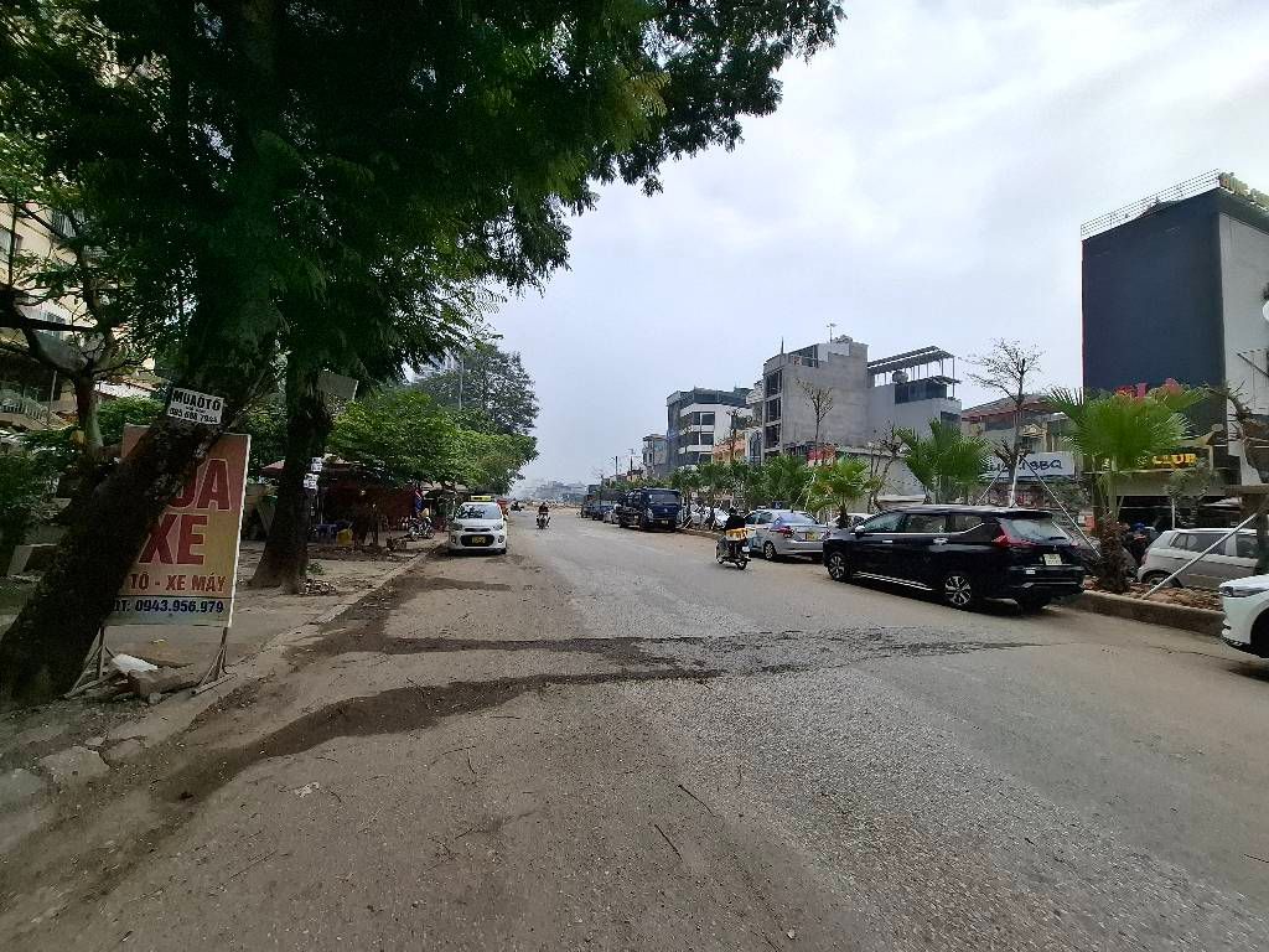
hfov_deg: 106.2
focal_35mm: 13
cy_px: 476
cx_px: 634
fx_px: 477
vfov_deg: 89.9
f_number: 2.2
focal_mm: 1.74
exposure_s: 1/1250
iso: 40
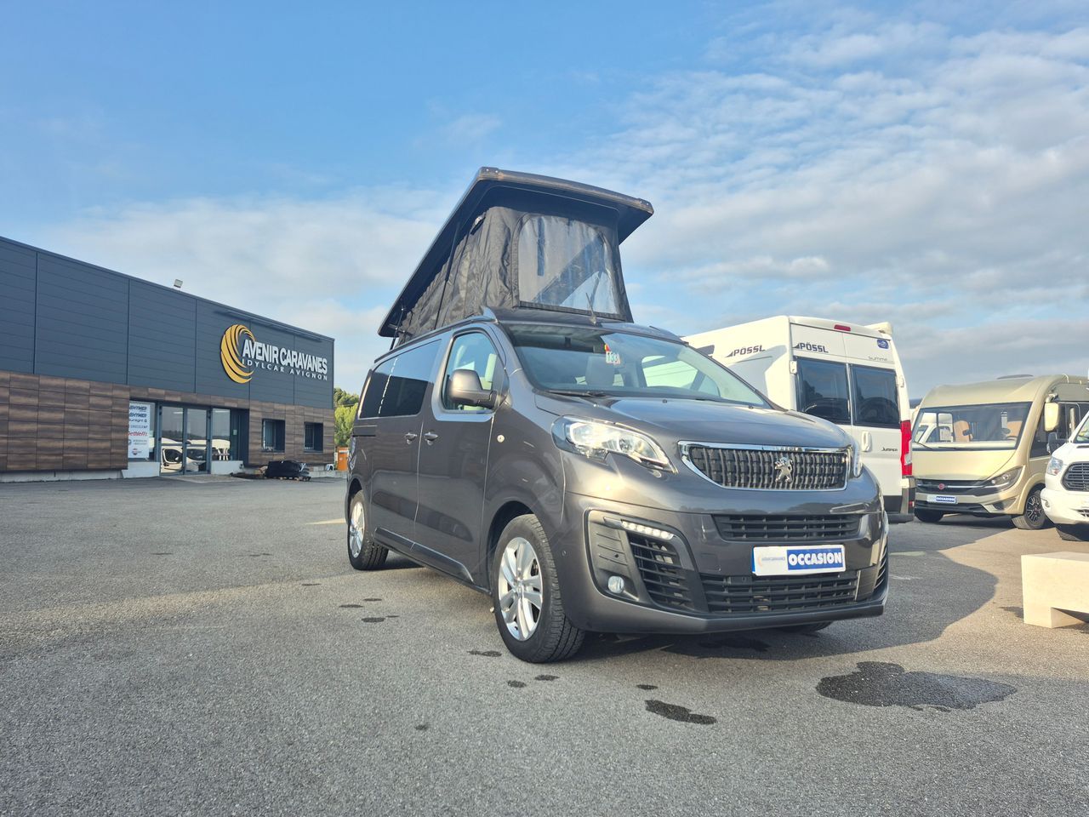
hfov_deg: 73.9
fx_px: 724
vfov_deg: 58.9
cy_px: 408
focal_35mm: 23
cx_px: 544
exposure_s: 1/672
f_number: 1.8
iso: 25
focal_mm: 5.4
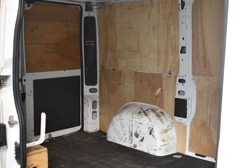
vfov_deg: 29.3
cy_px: 81
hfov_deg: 42.6
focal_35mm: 46
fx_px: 321
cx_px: 108
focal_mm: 18
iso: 3200
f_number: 3.5
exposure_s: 1/100
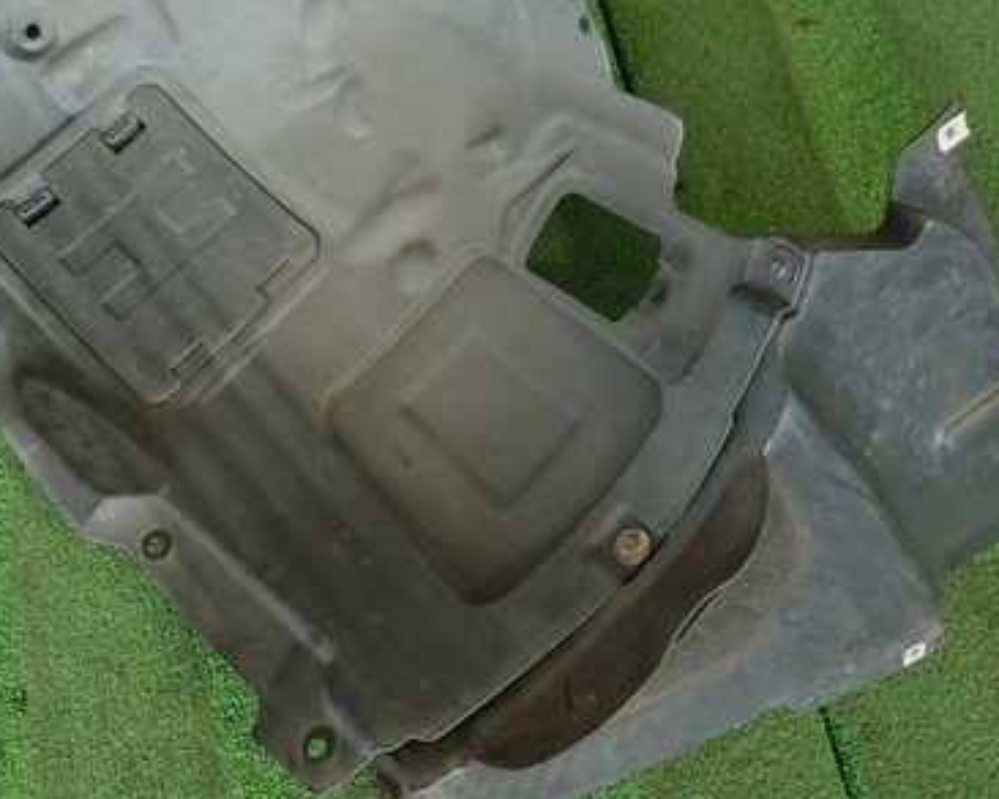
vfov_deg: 37.2
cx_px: 344
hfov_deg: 45.2
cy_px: 305
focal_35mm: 40
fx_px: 1183
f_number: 2
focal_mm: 4.5
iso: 200
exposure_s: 1/50
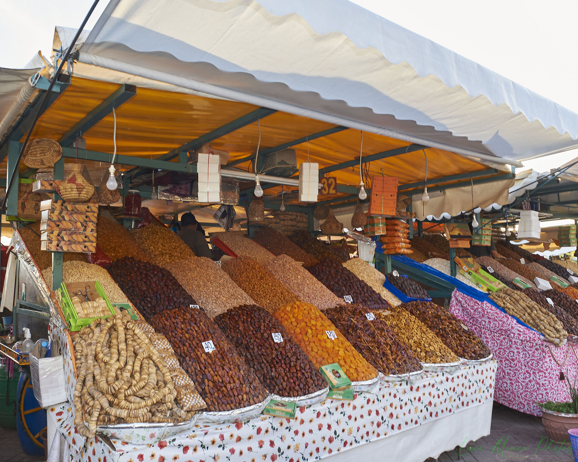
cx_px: 245
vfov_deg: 48.5
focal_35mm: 30
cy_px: 234
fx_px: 513
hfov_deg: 58.5
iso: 200
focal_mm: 26
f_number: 9
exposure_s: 1/13
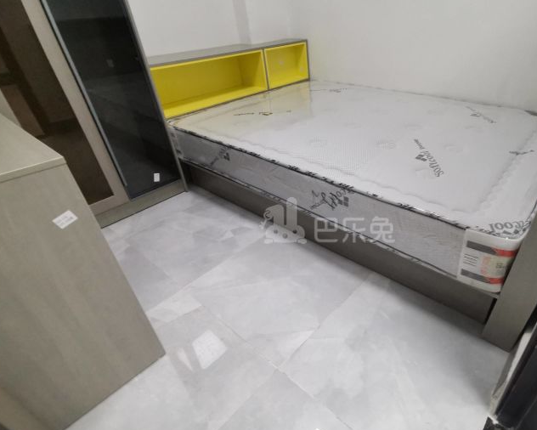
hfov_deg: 76.6
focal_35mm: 21
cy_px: 221
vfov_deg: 65.5
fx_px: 334
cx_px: 327
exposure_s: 1/33.3
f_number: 2.2
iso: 250
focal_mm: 2.23
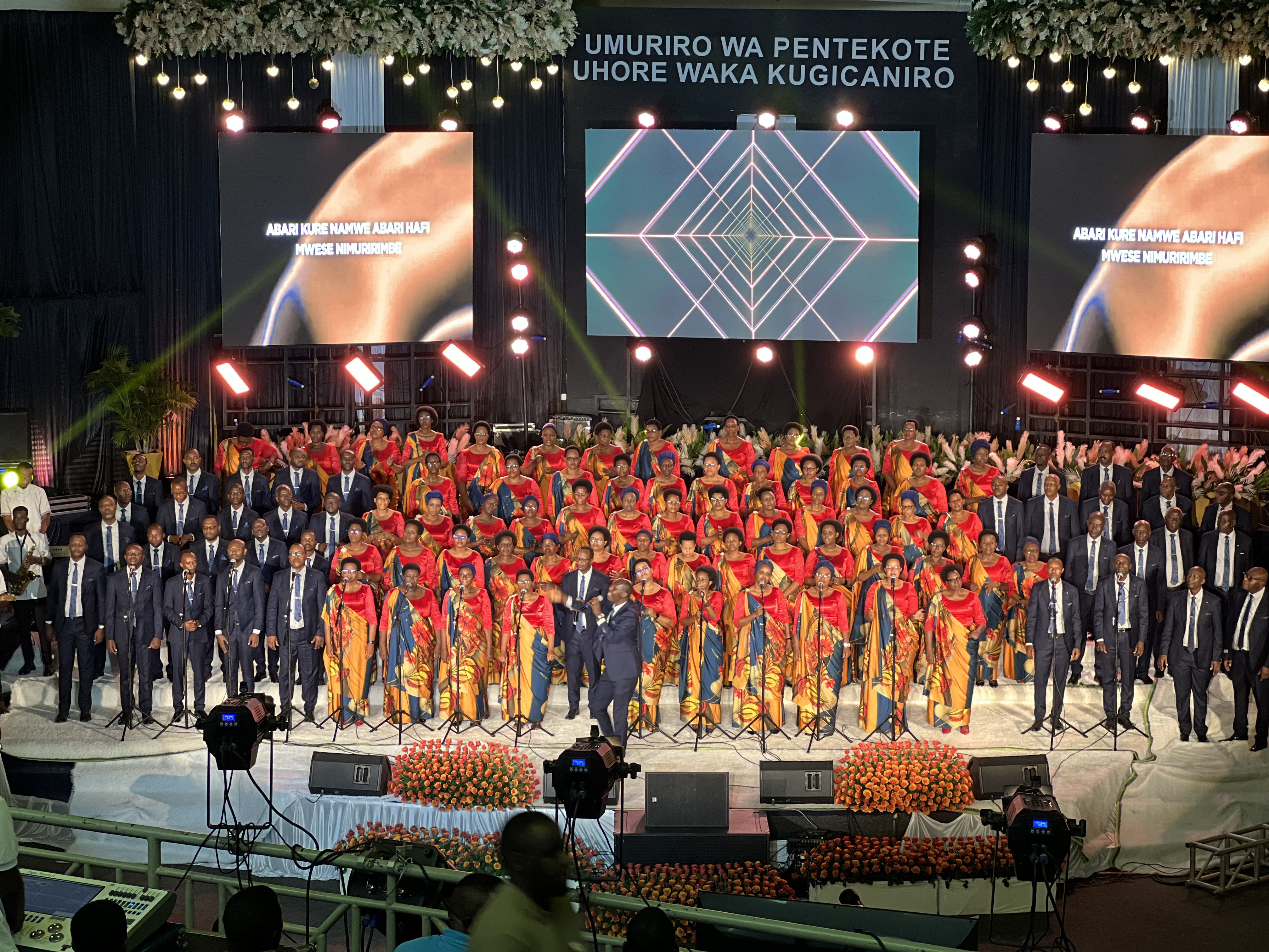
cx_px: 634
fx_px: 2823
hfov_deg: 25.3
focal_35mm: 77
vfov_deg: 19.1
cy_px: 476
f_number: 2.8
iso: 160
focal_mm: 9
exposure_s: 1/33
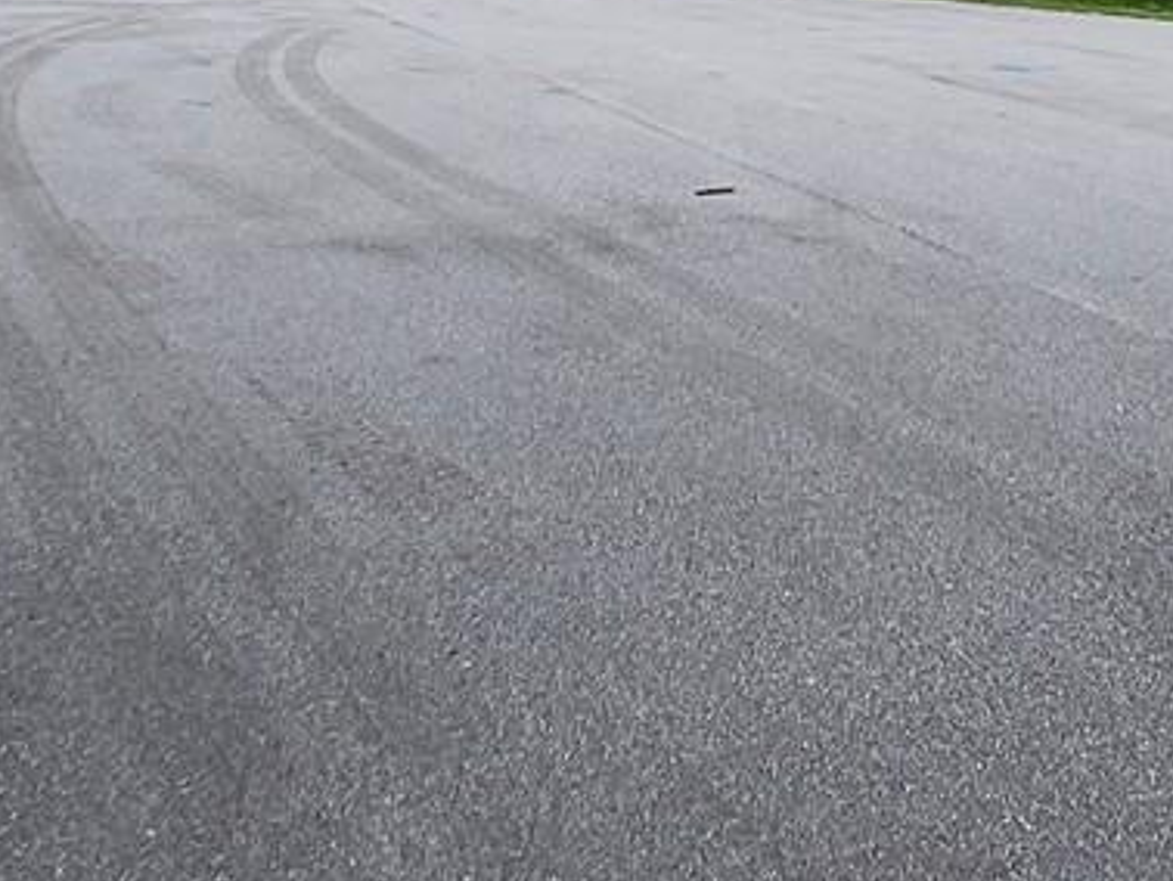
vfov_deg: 23.8
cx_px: 956
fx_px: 1865
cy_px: -223
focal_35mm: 55
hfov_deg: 33.8
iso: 32
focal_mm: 1.74
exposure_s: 1/1493
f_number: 2.2
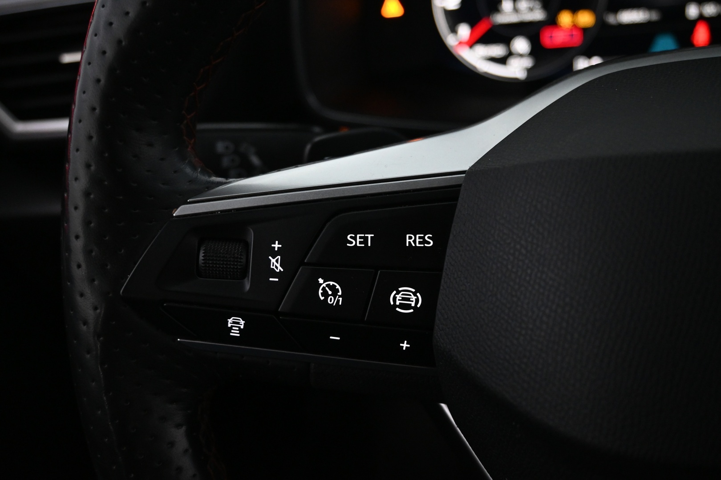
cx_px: 360
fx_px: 721
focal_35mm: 36
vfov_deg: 36.9
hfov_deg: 53.1
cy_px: 240
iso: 2800
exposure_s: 1/40
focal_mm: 24
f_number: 4.2
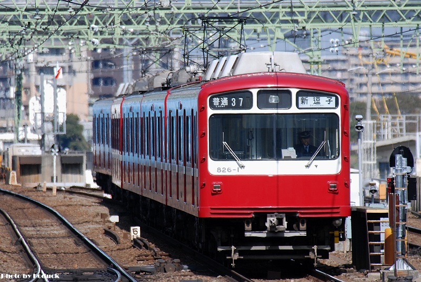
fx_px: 5976
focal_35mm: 510
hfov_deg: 4.0
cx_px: 210
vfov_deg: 2.7
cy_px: 141
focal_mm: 340
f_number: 5.6
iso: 200
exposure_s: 1/800
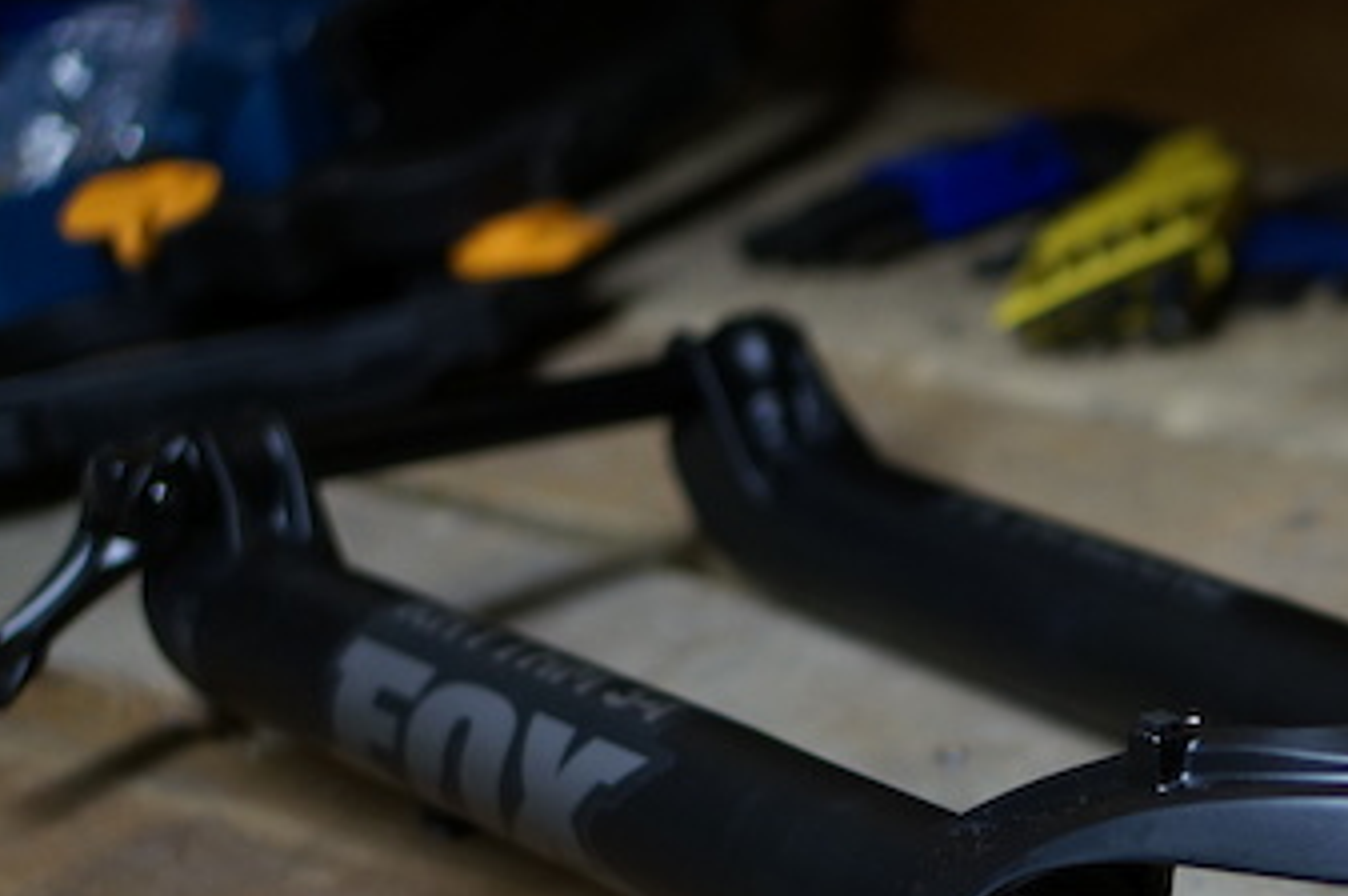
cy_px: 920
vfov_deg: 7.7
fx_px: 6659
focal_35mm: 178
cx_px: 1588
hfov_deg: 11.3
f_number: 1.8
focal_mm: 50
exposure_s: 1/80
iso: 500
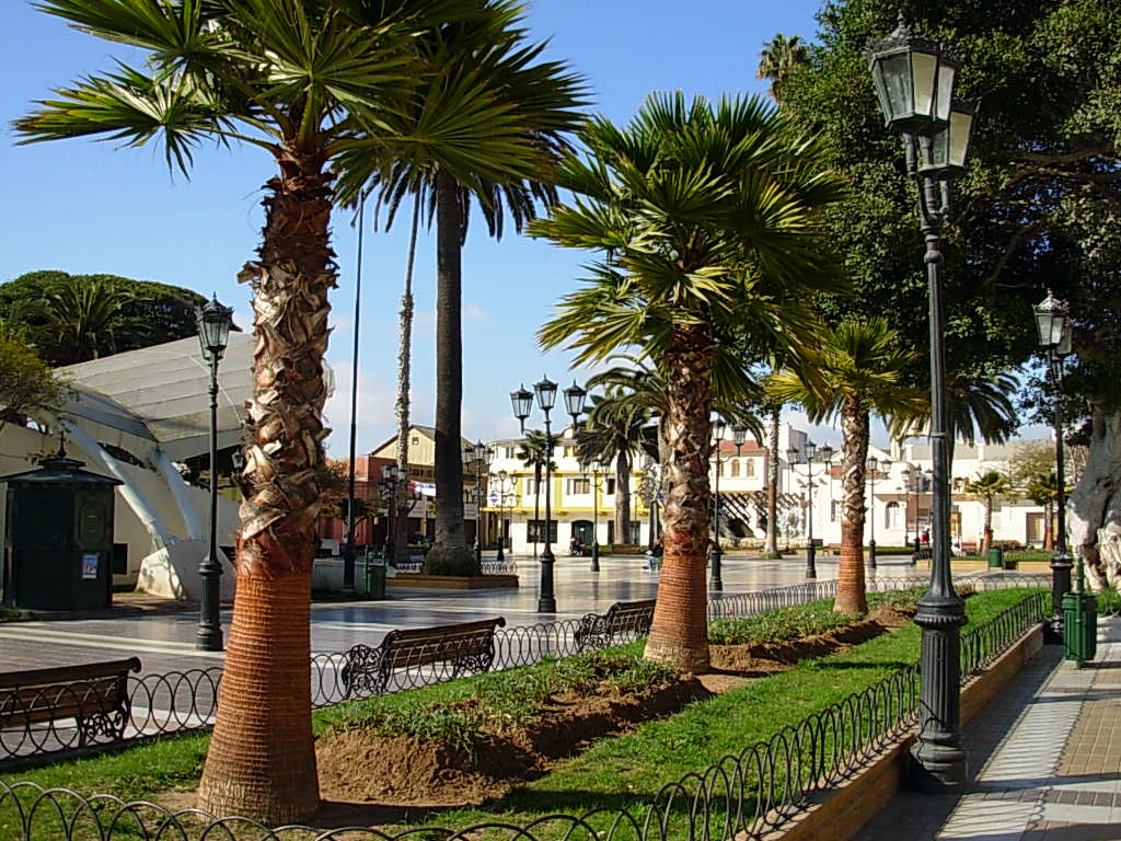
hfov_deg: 49.0
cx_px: 560
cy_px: 420
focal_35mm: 38
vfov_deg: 37.7
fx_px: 1231
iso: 50
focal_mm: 6.3
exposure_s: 1/912
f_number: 2.9
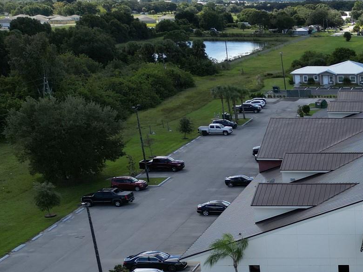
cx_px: 417
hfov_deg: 27.6
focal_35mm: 63
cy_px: 260
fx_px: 661
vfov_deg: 22.5
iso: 110
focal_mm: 6.72
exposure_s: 1/1600
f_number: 1.7
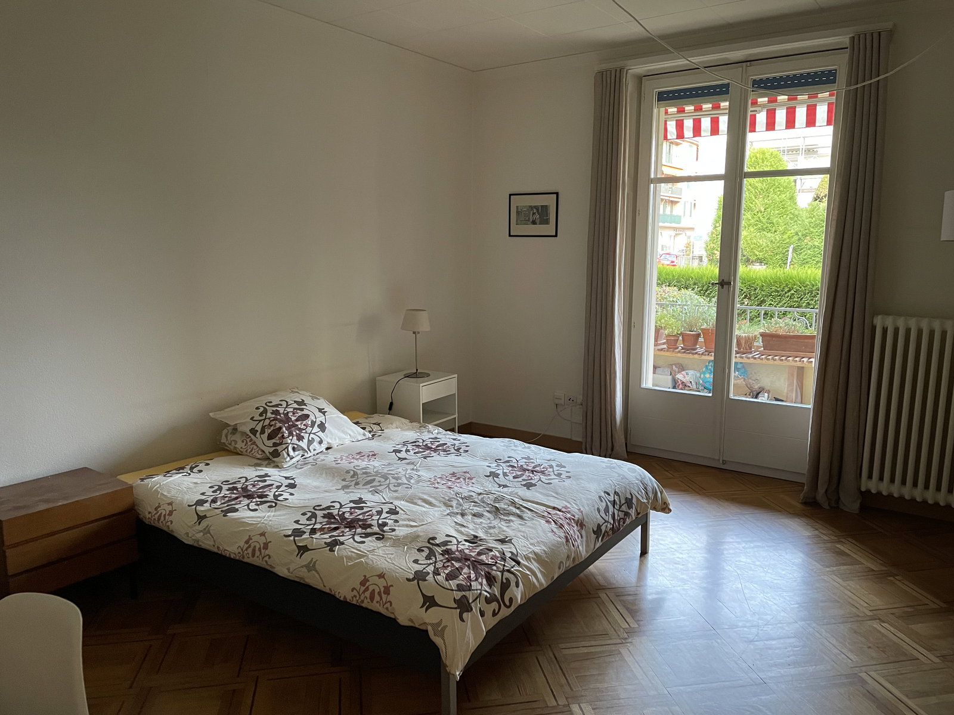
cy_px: 358
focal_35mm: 26
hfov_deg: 67.3
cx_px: 477
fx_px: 717
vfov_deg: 53.1
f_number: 1.6
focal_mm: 4.2
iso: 500
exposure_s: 1/57
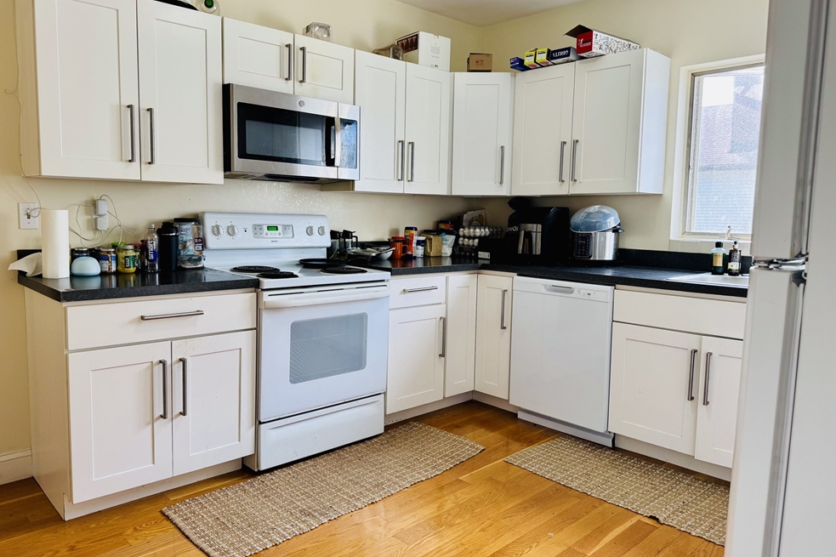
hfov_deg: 69.4
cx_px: 413
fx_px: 604
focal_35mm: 26
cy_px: 276
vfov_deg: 49.5
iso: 100
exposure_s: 1/120
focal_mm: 6.76
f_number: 1.78
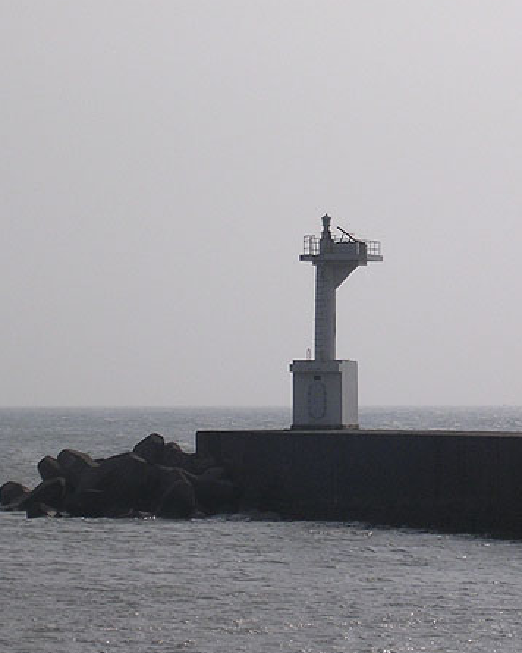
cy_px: 346
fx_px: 2337
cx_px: 262
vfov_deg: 15.9
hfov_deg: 12.7
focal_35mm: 121
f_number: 4.9
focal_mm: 17.4
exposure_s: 1/1381
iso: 100
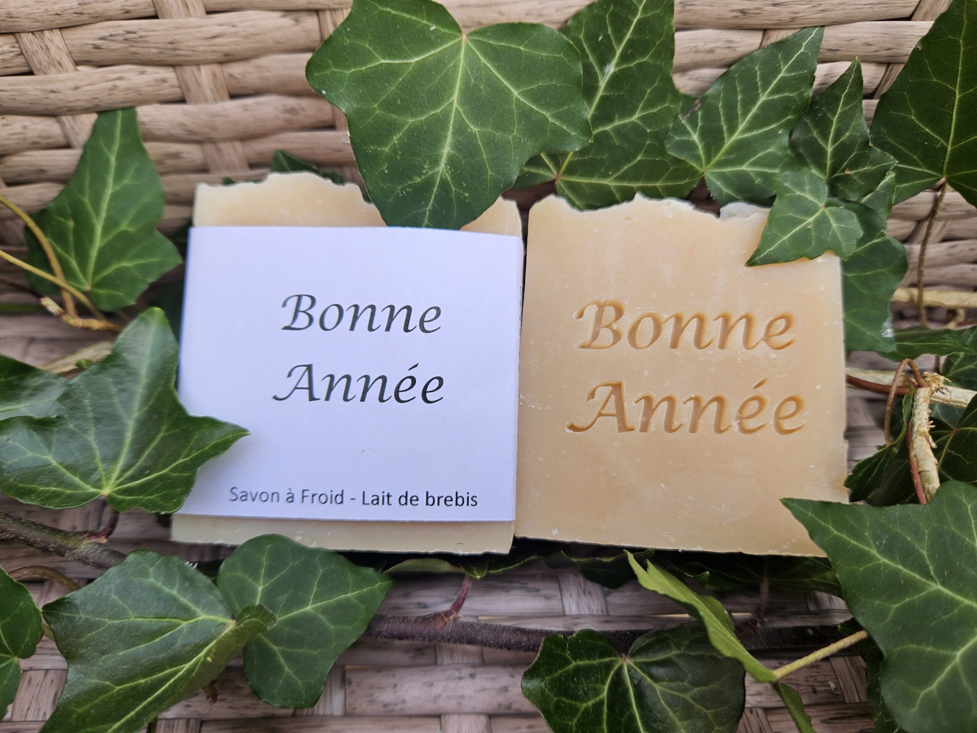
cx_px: 488
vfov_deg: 58.9
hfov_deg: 73.9
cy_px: 366
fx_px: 649
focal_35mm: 23
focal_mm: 5.4
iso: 25
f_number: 1.8
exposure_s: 1/134
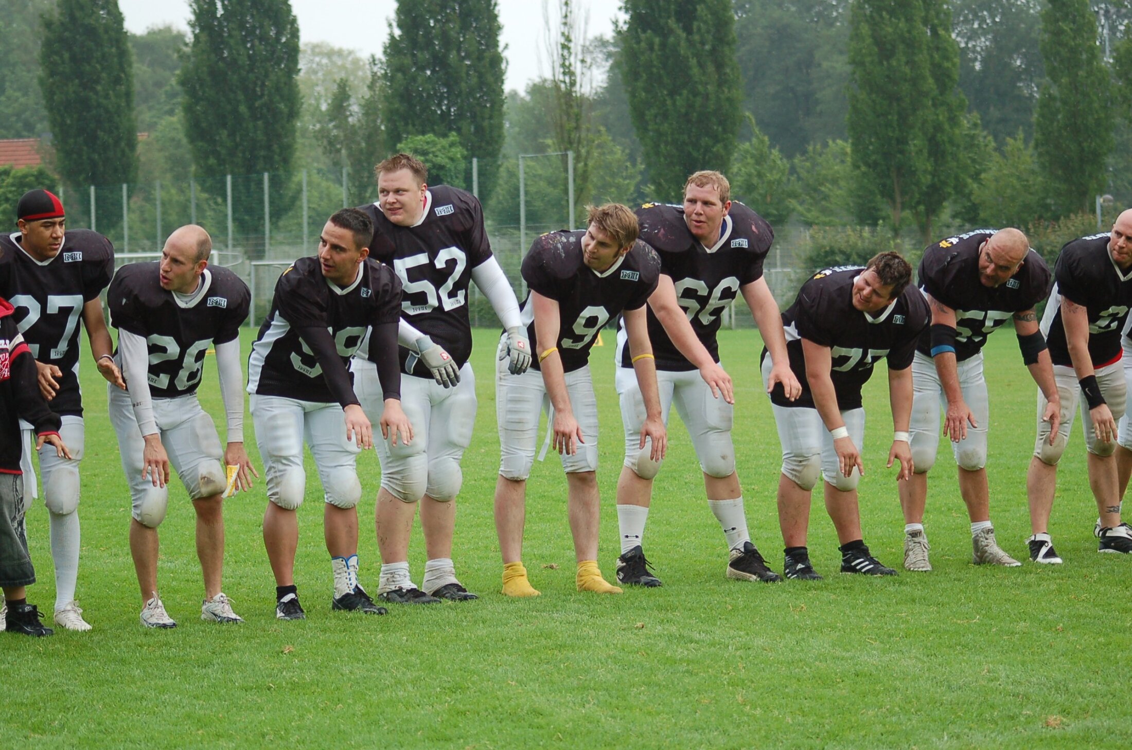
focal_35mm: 105
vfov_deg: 13.0
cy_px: 375
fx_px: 3295
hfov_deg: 19.5
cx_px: 566
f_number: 4
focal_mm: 70
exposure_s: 1/800
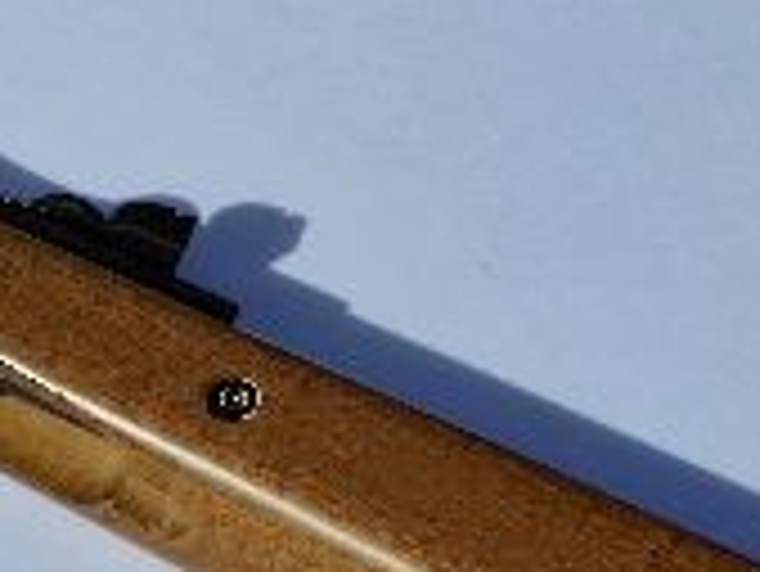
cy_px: 757
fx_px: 3581
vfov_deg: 9.0
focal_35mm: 163
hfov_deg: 9.3
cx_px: -1623
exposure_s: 1/3792
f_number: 1.8
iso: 50
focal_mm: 6.4
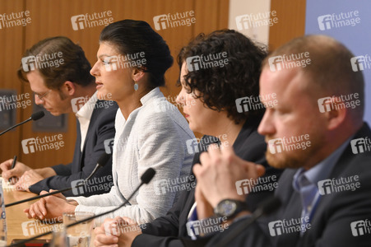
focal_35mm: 145
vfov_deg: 9.4
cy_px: 124
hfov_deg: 14.2
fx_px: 1493
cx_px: 186
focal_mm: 145
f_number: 6.3
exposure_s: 1/400
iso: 3200
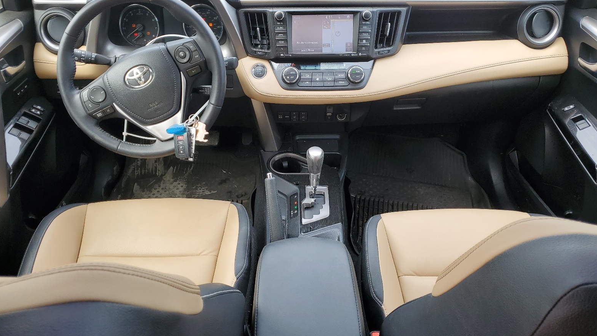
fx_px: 459
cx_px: 296
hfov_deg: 66.1
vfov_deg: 40.2
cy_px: 165
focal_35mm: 29
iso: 50
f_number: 1.5
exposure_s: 1/227
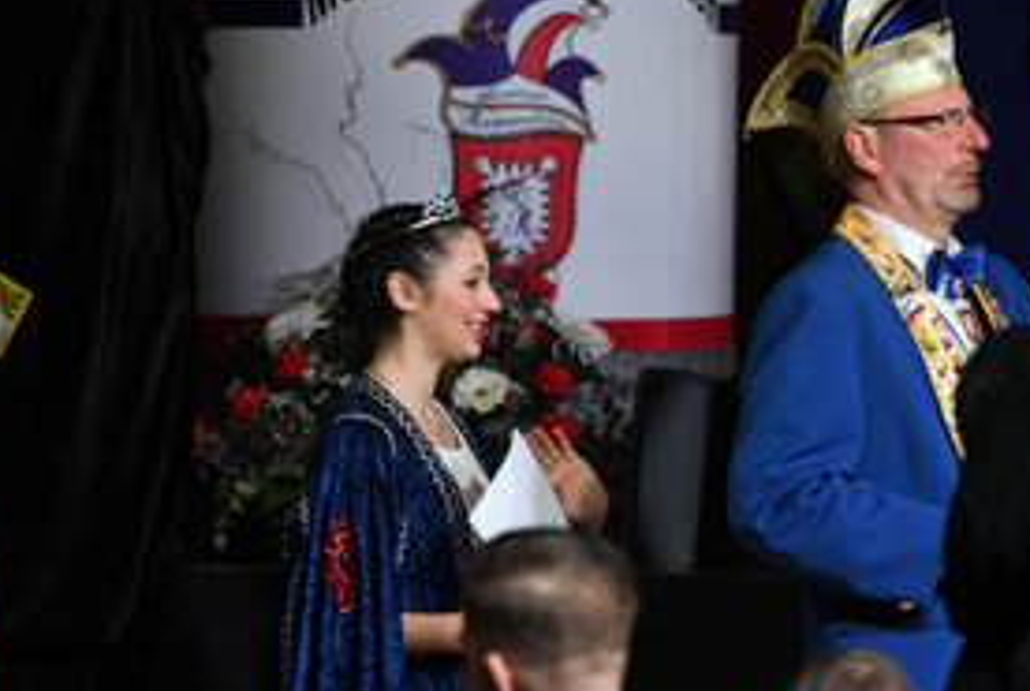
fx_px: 12437
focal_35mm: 434
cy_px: 334
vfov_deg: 3.2
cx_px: 578
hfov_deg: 4.7
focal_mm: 200
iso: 1600
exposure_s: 1/500
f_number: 2.8
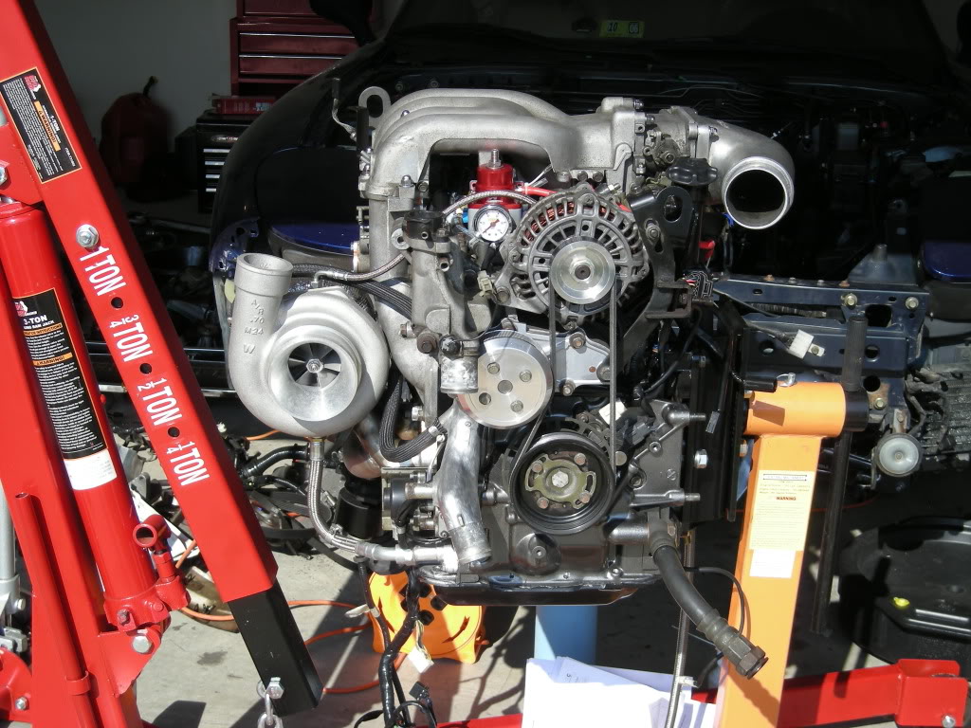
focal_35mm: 61
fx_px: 1711
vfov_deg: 24.0
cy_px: 364
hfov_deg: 31.7
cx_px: 486
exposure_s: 1/400
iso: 50
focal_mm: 9.9
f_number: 3.5
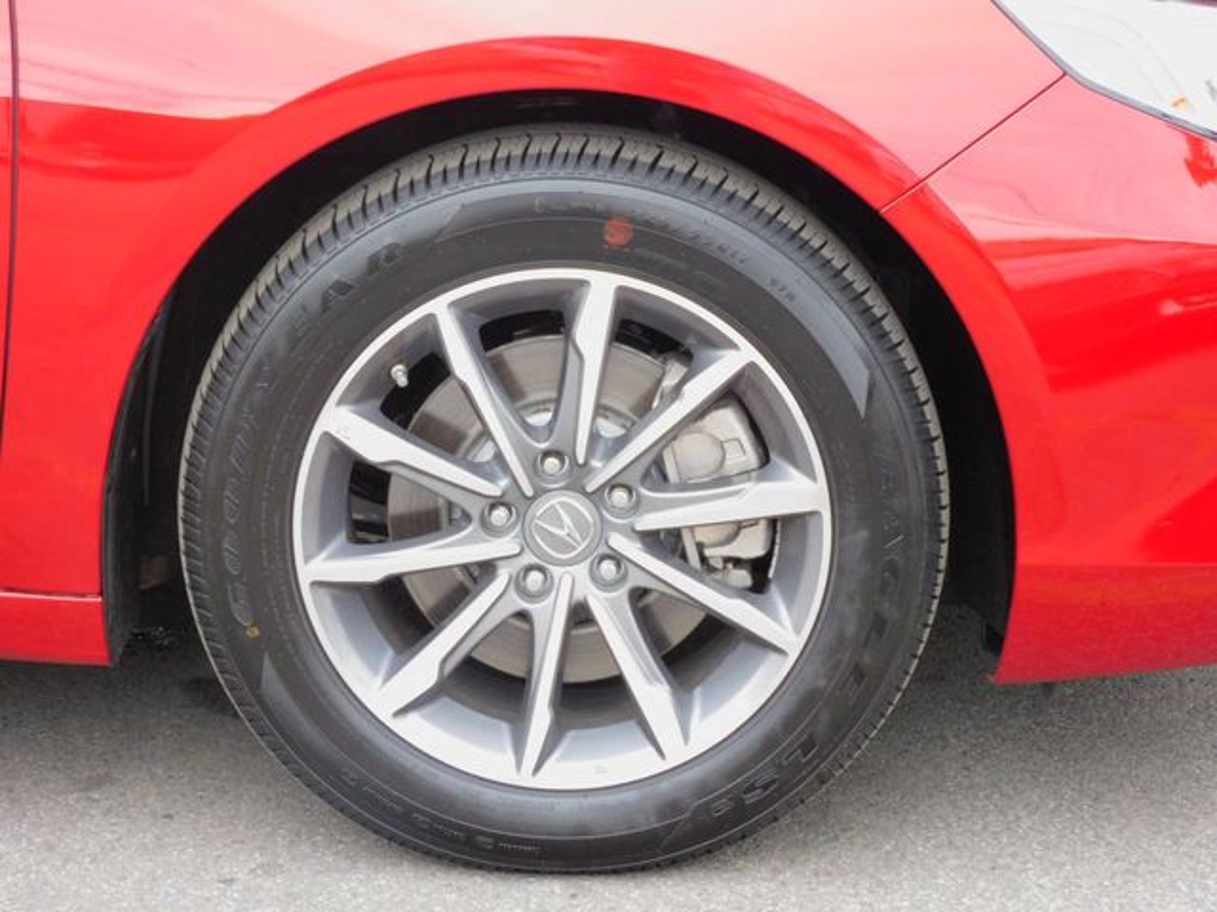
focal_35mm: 80
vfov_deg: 18.4
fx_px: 2813
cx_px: 608
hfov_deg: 24.4
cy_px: 456
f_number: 4.5
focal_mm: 14.3
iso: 360
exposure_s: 1/60
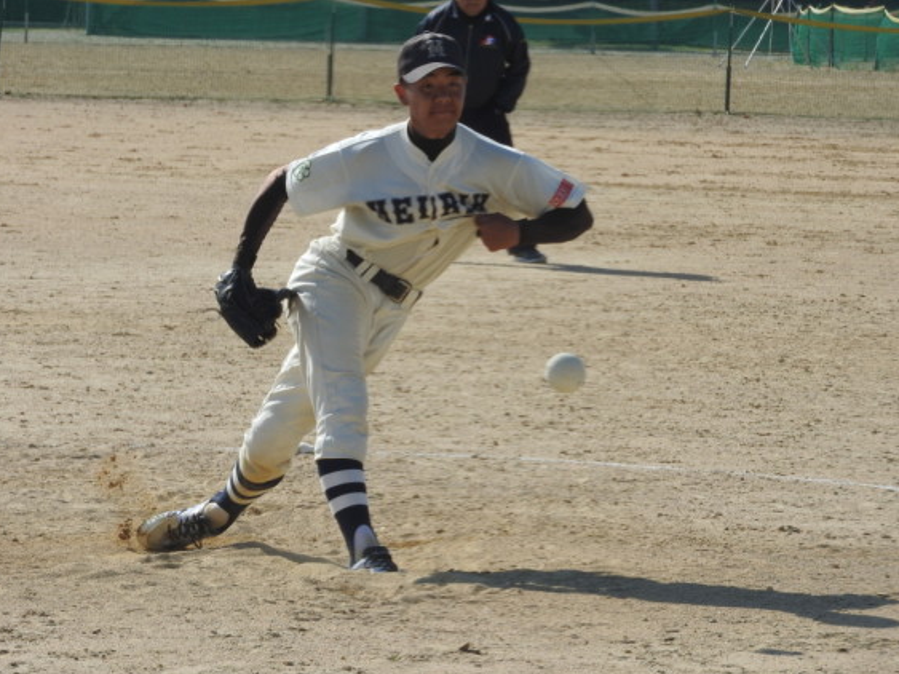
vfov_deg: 5.2
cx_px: 461
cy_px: 334
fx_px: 7478
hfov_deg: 6.9
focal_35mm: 288
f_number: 5.5
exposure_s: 1/640
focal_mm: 48.4
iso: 100
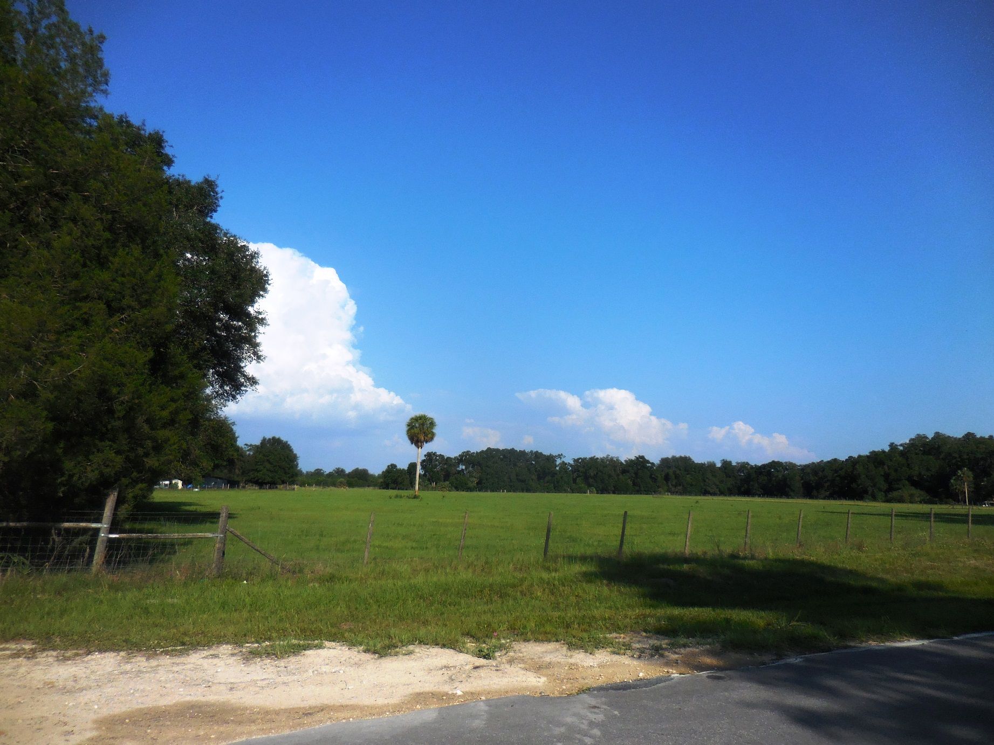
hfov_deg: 69.4
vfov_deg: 54.9
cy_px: 372
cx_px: 497
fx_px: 718
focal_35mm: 25
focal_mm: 4.5
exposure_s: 1/800
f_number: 6.6
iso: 125
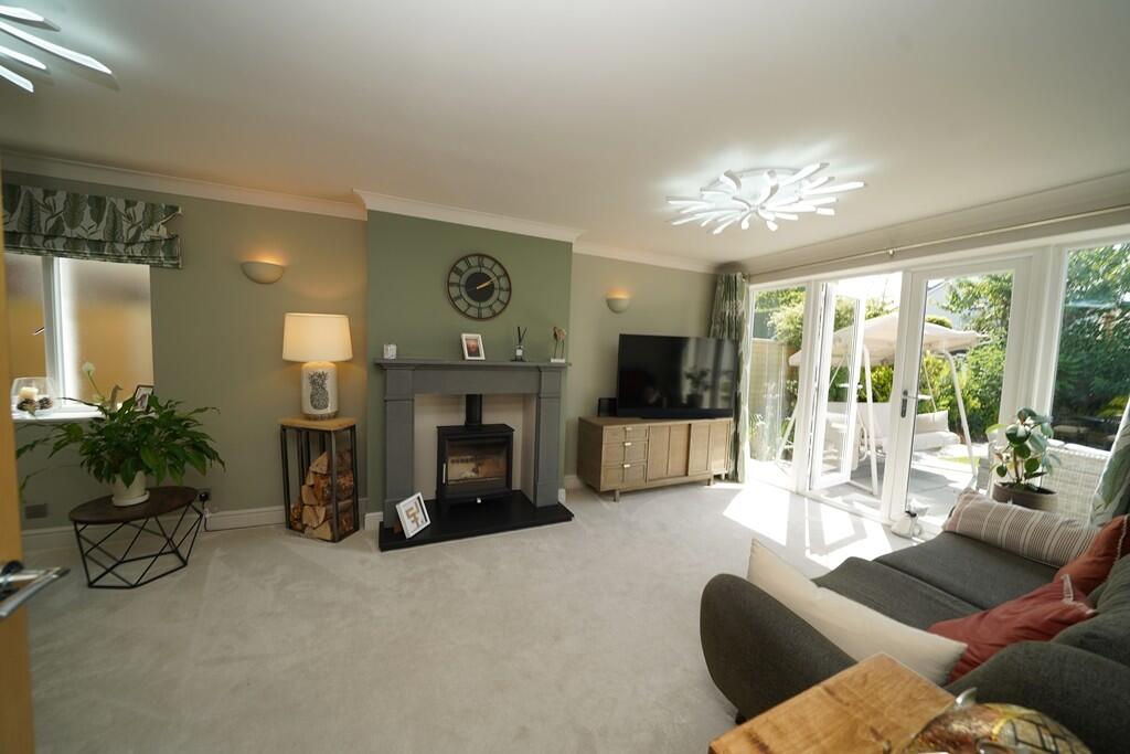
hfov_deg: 112.6
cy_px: 377
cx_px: 565
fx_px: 377
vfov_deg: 90.0
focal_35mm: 12
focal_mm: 12
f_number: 4.5
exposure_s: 1/100
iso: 100
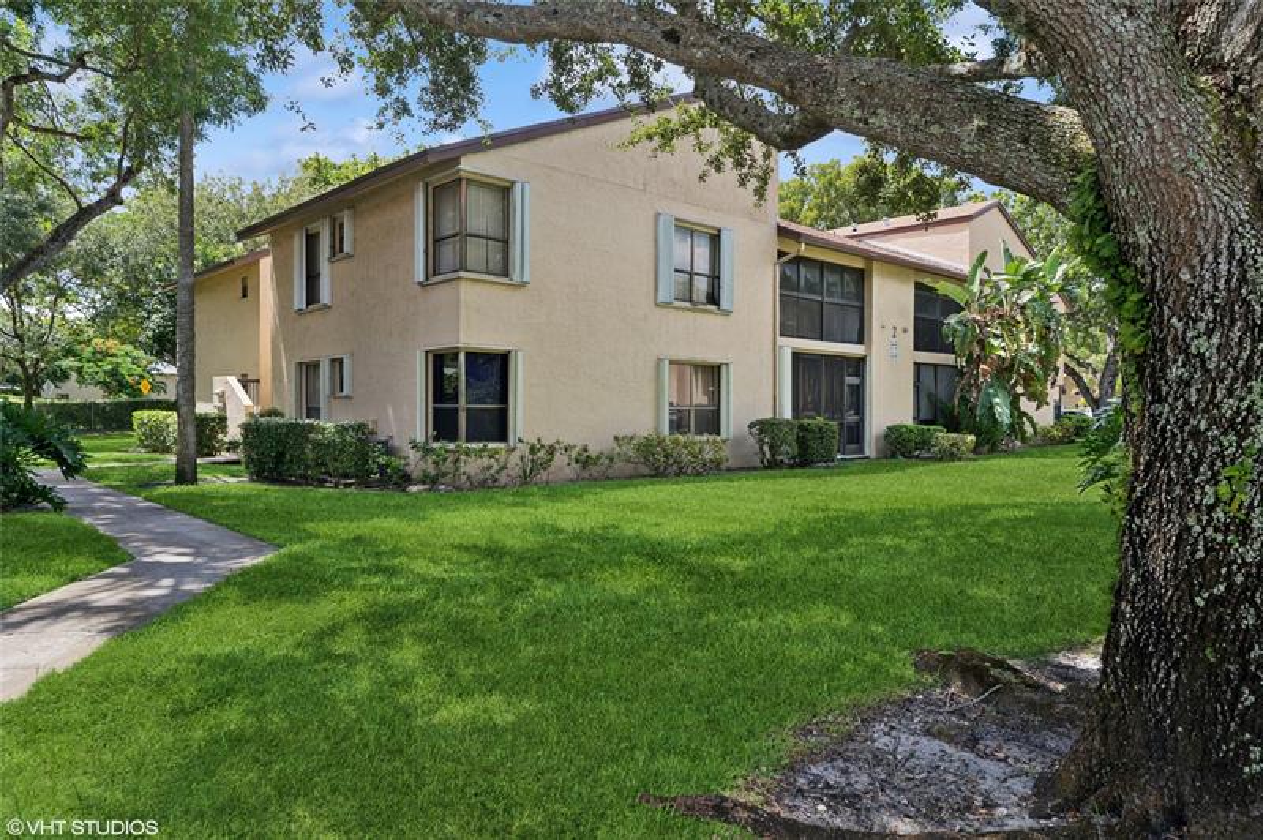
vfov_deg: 53.1
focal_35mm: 24
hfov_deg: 73.8
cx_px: 632
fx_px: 841
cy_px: 420
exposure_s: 1/50
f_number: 11
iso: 100
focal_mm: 24
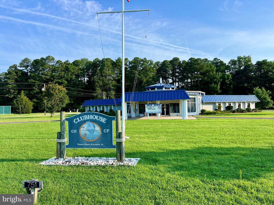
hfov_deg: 67.3
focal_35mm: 26
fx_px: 206
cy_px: 102
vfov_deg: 53.1
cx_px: 137
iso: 50
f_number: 1.5
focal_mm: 5.7
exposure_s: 1/2353
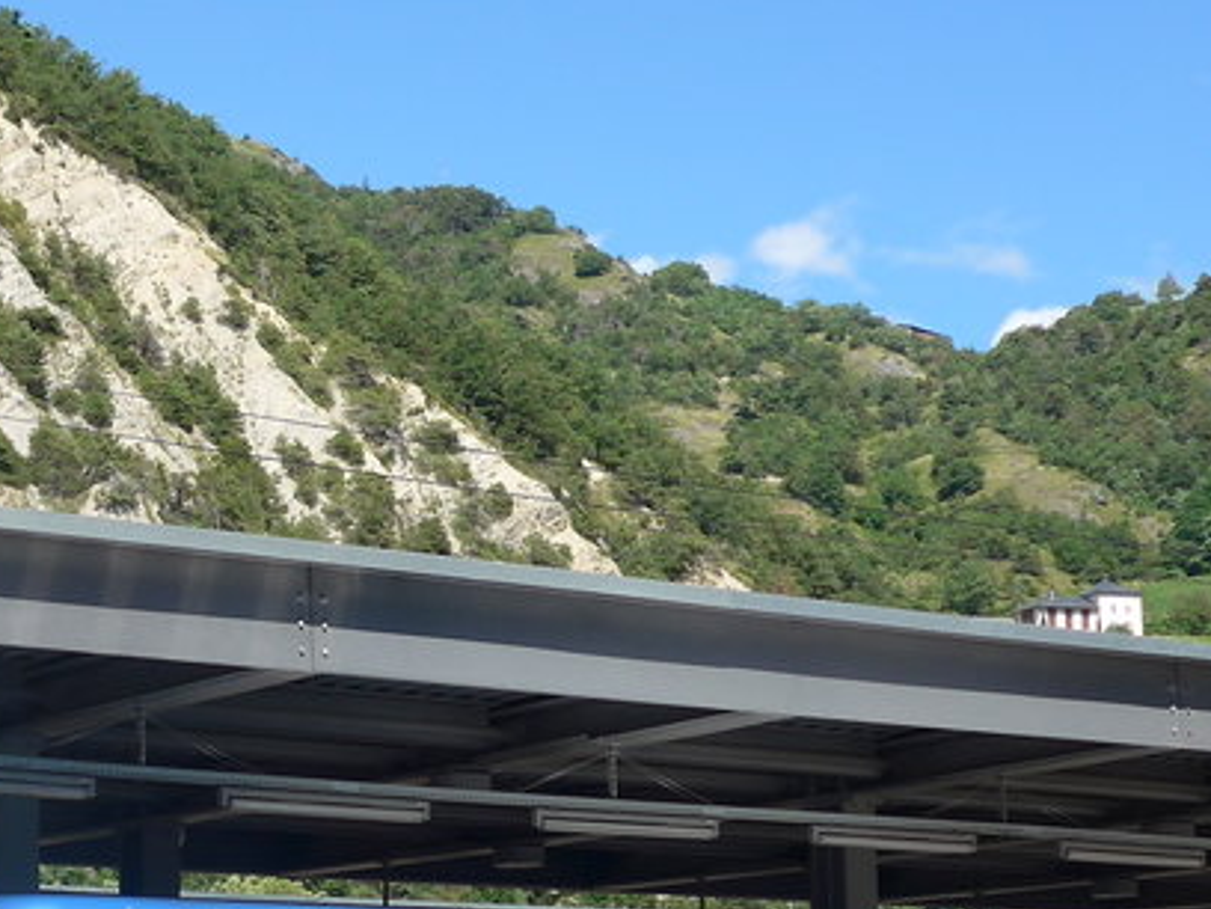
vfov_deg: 13.9
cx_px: 122
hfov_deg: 18.2
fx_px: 3708
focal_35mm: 106
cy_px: 781
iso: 80
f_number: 2.8
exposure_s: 1/1300
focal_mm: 7.5
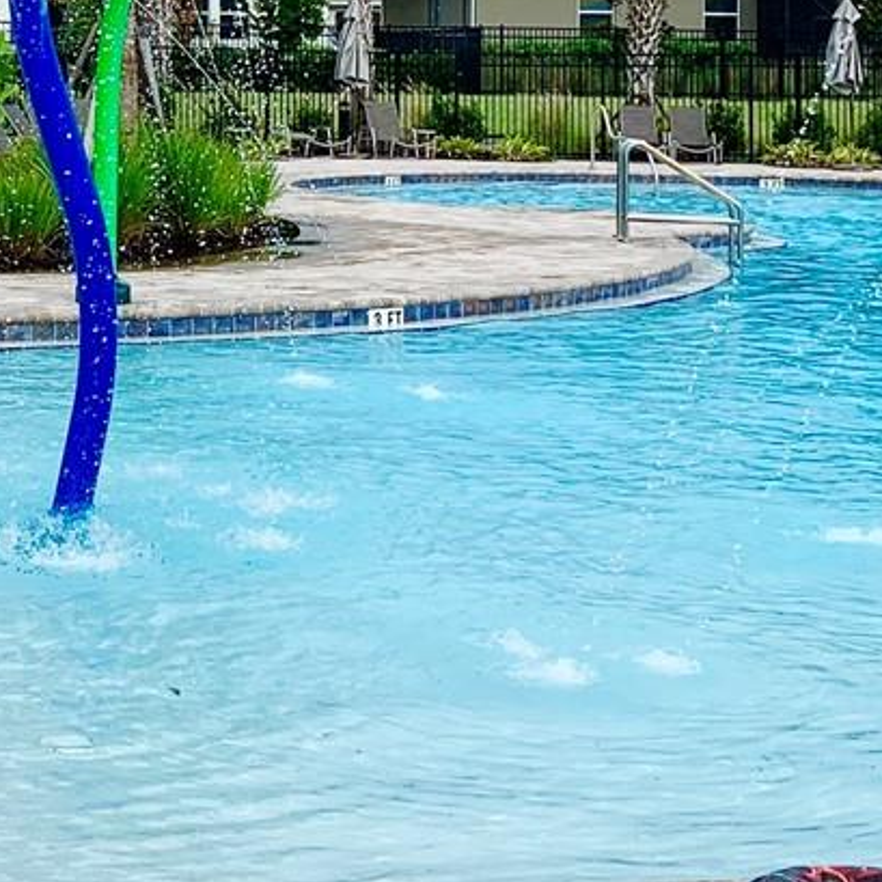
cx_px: 58
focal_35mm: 90
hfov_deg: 18.9
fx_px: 2594
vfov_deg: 18.7
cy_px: -28
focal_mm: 4.25
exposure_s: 1/2364
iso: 25
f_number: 1.8
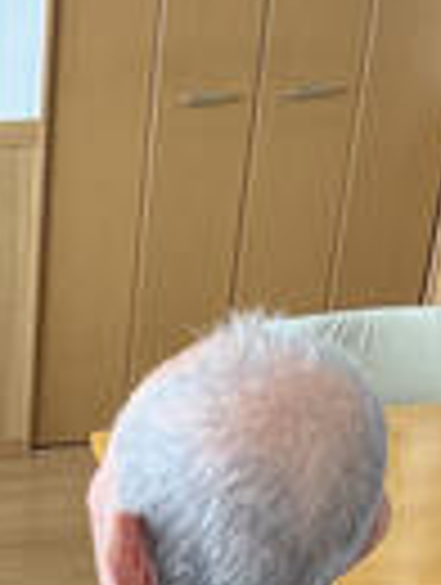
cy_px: 832
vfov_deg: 19.4
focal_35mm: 90
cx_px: -189
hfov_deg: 15.4
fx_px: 1524
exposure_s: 1/100
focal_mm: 5.7
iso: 80
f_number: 1.5
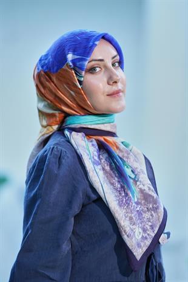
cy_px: 141
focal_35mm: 170
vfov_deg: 12.1
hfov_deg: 8.1
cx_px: 94
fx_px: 1330
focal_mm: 170
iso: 640
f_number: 3.5
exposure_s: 1/200
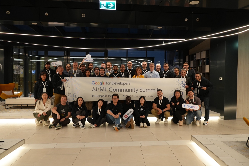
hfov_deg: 63.6
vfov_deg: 45.0
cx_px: 124
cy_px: 83
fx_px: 201
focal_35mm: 29
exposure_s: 1/60
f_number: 4
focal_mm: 29
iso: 2000
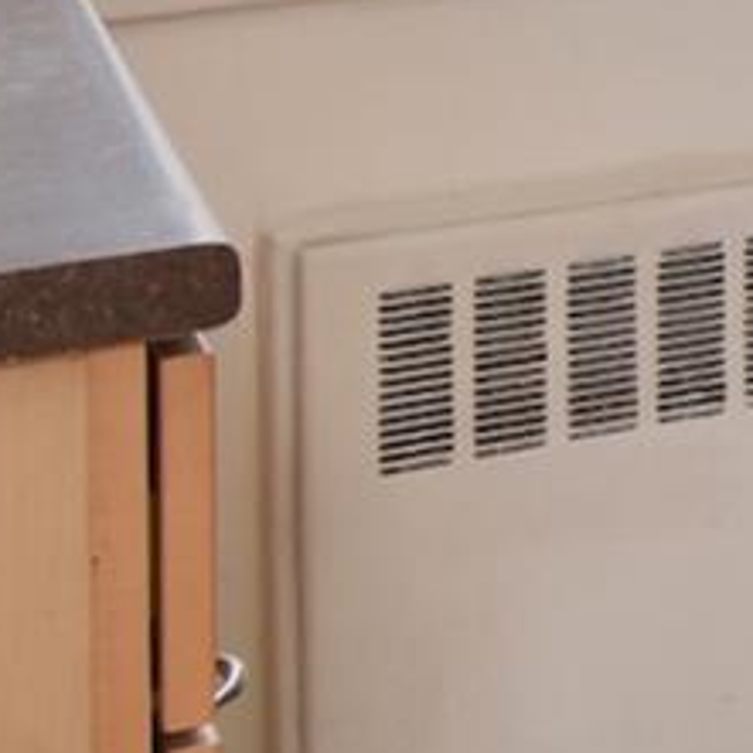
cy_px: -663
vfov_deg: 12.2
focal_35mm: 130
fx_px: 3198
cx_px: 2733
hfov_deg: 8.8
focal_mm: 11
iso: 640
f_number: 9
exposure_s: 1/15
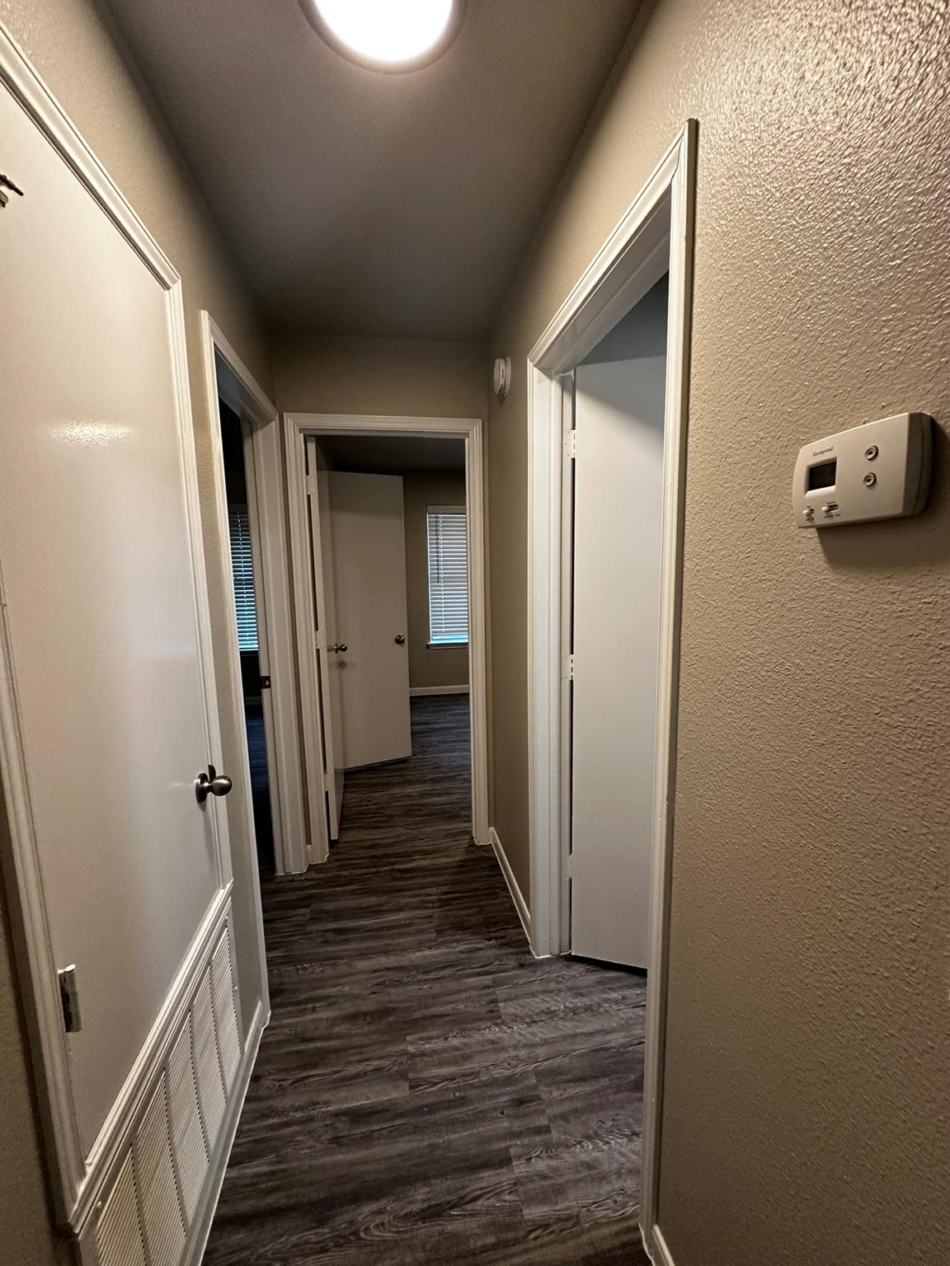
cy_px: 633
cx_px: 475
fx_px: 512
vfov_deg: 102.1
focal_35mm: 14
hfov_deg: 85.7
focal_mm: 2.22
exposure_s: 1/120
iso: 250
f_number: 2.2
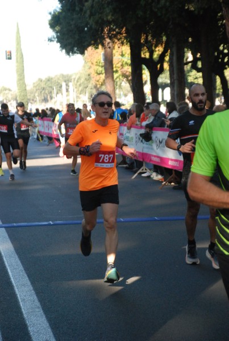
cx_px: 114
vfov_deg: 18.1
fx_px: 1068
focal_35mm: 112
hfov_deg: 12.2
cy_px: 170
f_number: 5.6
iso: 1000
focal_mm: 75
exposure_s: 1/400
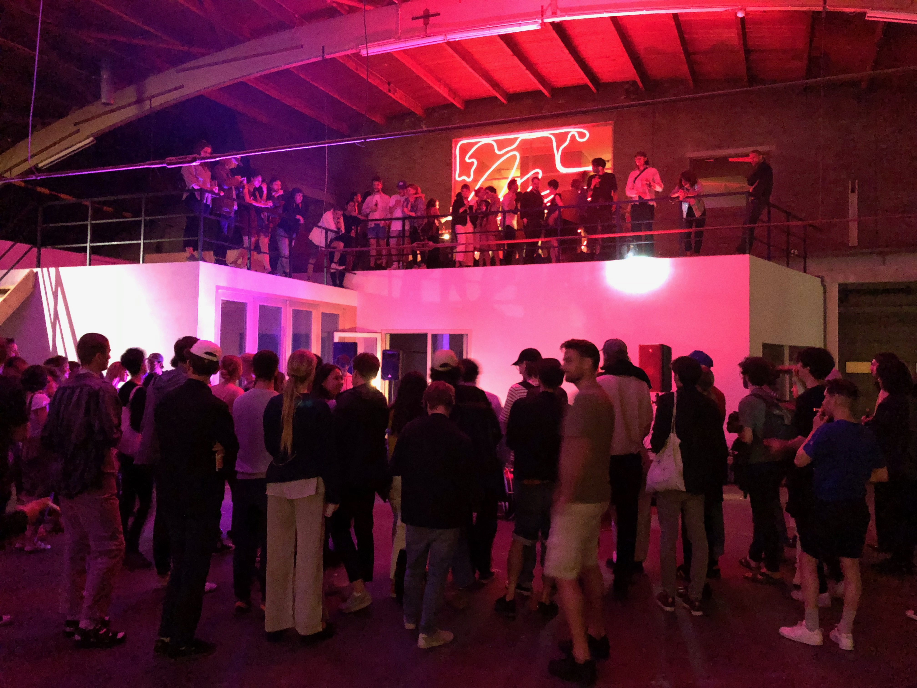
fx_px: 742
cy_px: 344
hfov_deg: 63.4
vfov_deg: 49.7
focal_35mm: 28
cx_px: 458
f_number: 1.8
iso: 1600
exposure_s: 1/4
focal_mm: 4
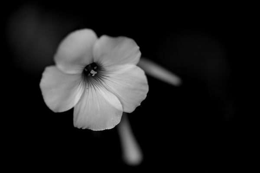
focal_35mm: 105
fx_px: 758
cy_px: 86
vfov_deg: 13.0
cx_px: 130
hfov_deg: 19.5
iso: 100
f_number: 5
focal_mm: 105
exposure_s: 1/500
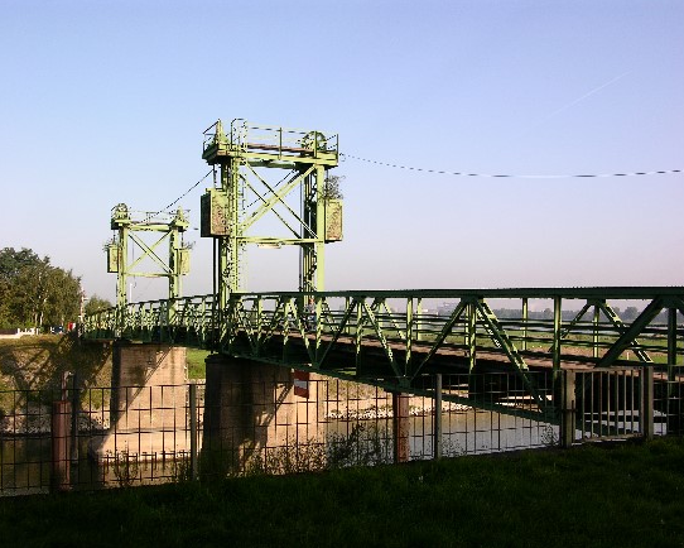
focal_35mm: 37
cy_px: 274
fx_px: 749
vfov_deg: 40.2
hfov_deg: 49.1
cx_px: 326
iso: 50
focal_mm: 8.9
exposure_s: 1/111
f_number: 7.1
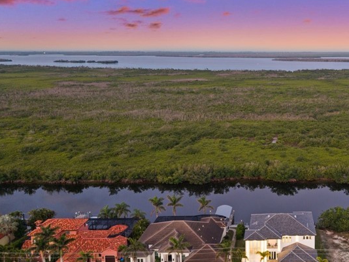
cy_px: 126
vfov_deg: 31.5
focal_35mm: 46
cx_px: 286
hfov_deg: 39.4
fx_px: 464
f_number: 1.8
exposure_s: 1/15
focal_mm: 8.67
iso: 190
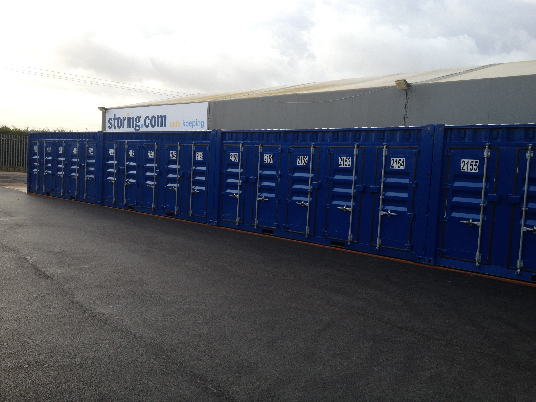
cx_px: 268
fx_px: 542
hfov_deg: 52.6
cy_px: 201
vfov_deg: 40.7
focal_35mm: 35
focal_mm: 4.28
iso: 64
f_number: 2.4
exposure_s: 1/334
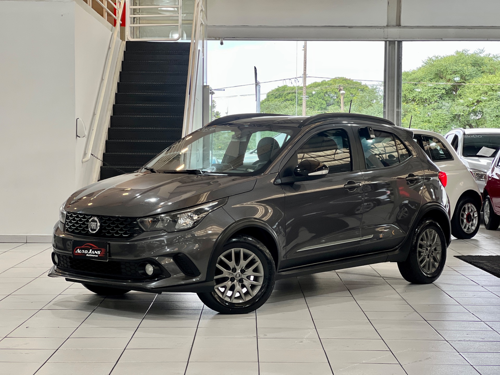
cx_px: 250
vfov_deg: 19.1
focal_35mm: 77
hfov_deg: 25.3
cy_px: 188
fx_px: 1112
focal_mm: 9
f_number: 2.8
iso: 125
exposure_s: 1/40
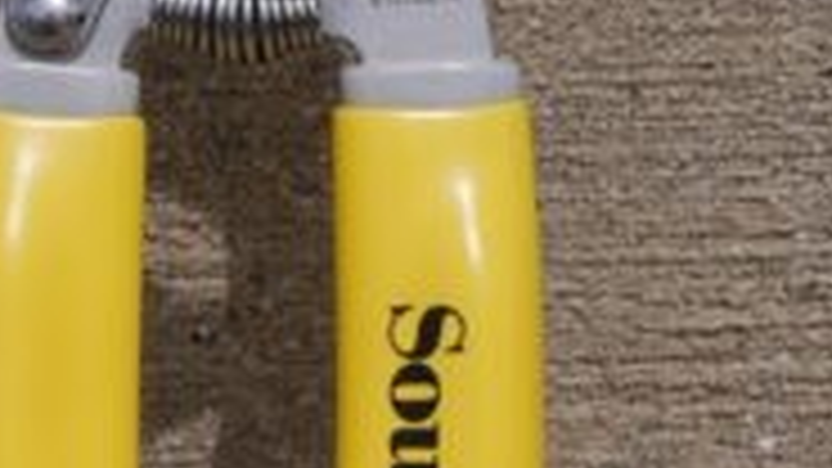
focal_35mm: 303
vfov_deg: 4.0
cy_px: -63
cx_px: 265
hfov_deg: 7.1
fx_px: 6684
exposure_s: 1/500
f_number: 10
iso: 200
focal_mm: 37
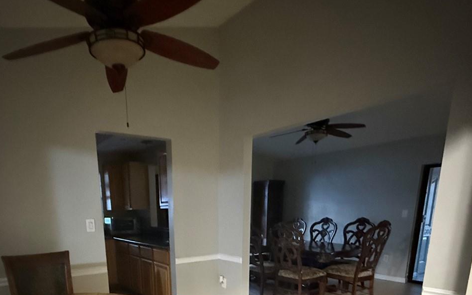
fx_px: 322
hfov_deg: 72.0
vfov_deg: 43.1
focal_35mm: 25
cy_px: 289
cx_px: 195
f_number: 2.2
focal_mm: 2.22
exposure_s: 1/30
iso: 1250
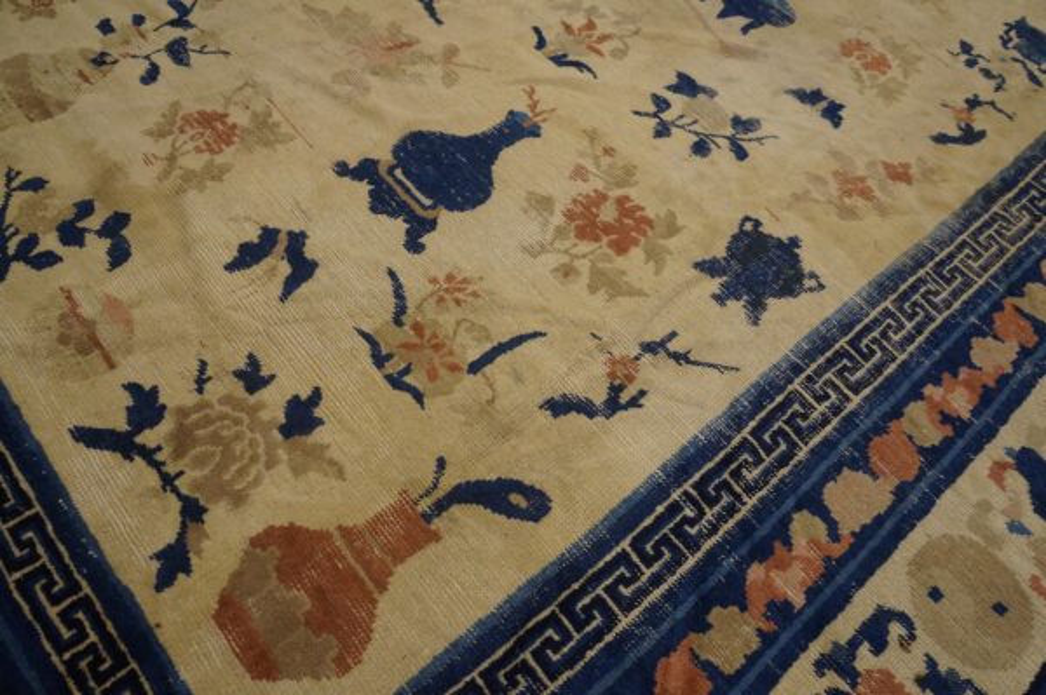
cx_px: 523
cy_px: 348
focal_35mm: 27
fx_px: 784
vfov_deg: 47.9
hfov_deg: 67.4
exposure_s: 1/100
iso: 800
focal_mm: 18
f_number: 4
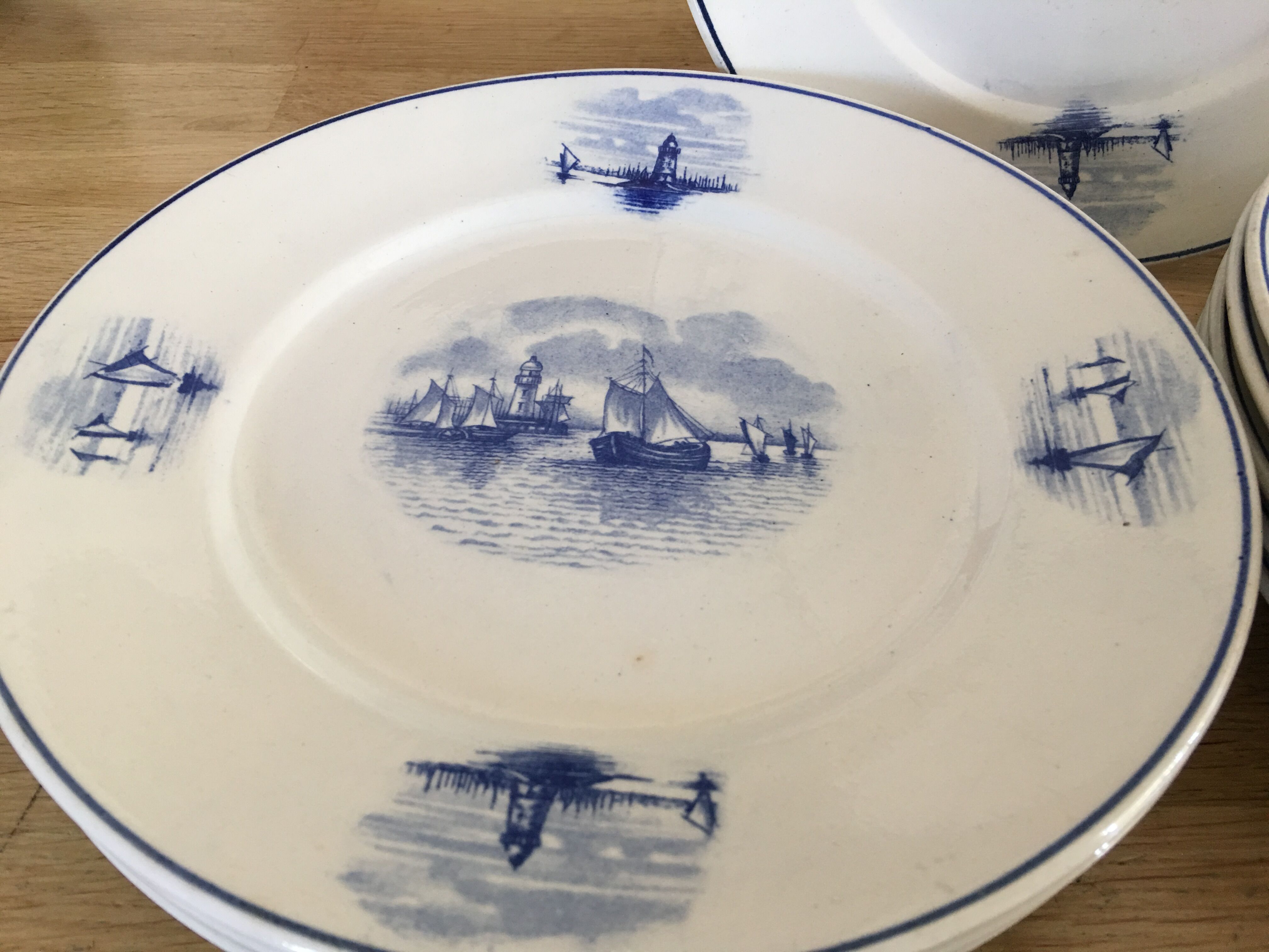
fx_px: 1063
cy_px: 476
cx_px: 634
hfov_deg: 61.7
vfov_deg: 48.2
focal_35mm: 29
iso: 64
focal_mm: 4.15
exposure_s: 1/33
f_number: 2.2
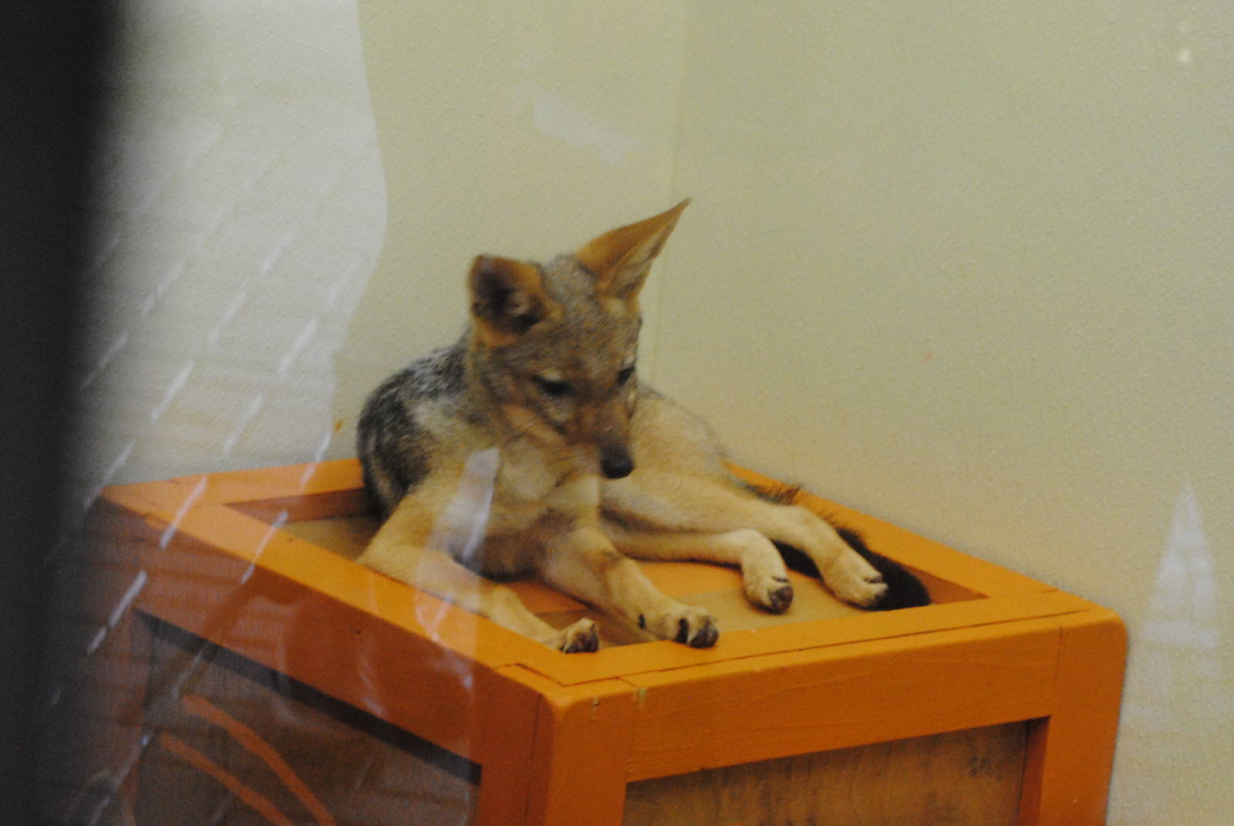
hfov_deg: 13.4
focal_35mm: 153
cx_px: 617
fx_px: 5251
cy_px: 413
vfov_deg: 9.0
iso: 1600
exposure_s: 1/60
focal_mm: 102
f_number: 4.5
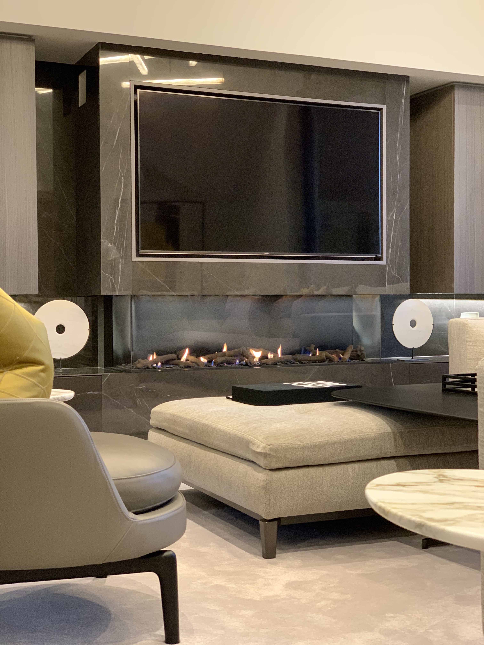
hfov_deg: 28.0
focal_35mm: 52
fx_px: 969
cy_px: 322
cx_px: 242
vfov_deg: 36.8
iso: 400
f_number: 2.4
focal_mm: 6
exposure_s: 1/33
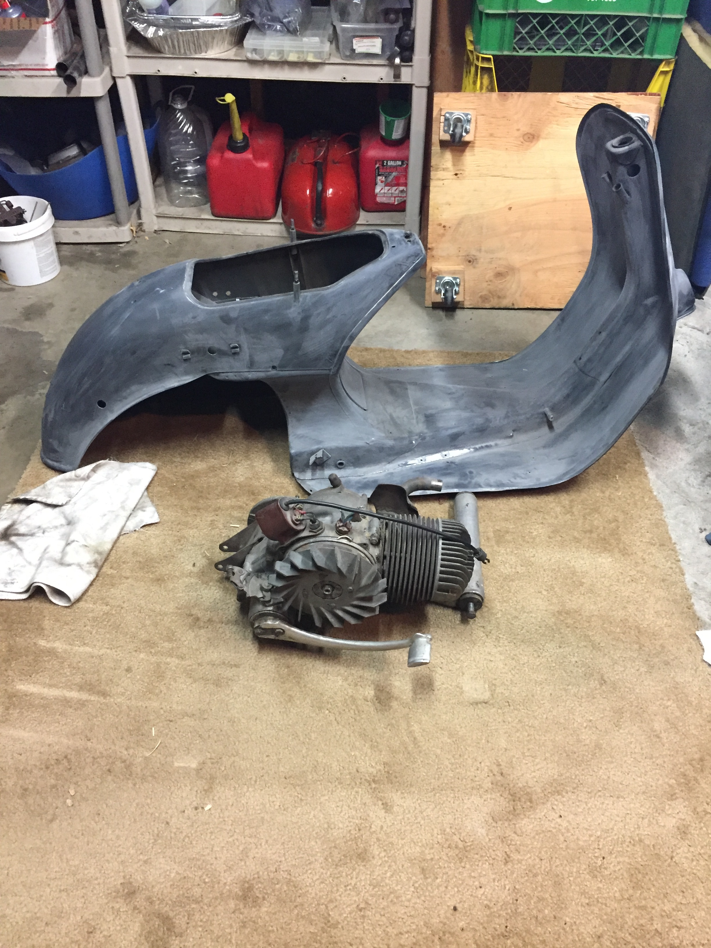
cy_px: 474
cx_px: 356
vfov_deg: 61.7
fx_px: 794
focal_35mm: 29
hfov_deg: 48.2
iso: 250
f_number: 2.2
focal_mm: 4.15
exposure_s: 1/30
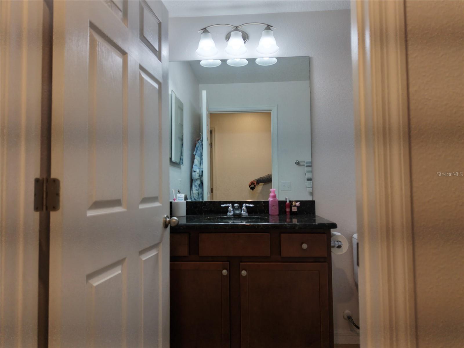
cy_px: 174
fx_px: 322
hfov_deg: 71.6
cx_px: 232
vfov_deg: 56.8
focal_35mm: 24
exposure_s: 1/80
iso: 100
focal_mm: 8.67
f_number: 1.8
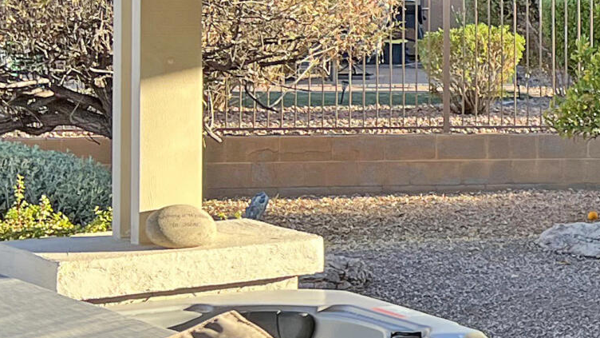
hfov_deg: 17.3
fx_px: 1798
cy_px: 220
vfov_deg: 10.7
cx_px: 874
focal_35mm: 113
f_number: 1.5
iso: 50
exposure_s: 1/439
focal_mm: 5.7
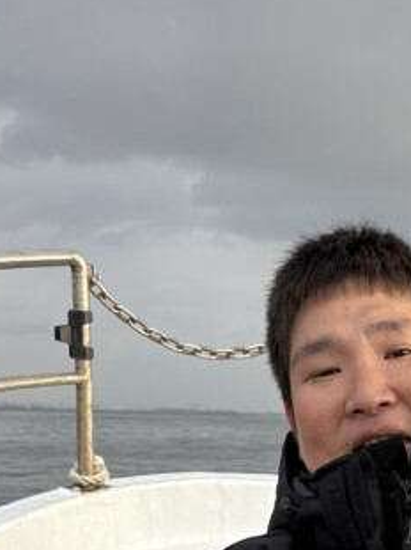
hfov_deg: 16.8
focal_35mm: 84
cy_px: 733
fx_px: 1332
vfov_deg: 21.0
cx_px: 500
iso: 50
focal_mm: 5.96
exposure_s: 1/485
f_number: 1.6
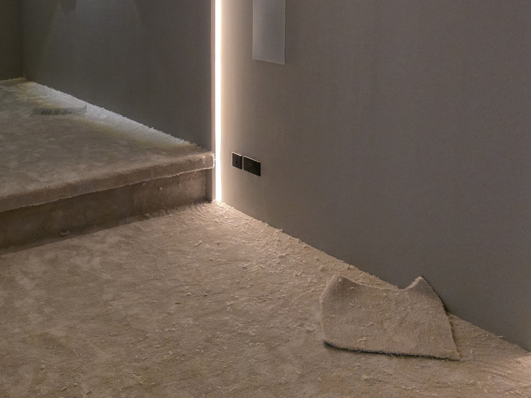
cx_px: 67
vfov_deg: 30.3
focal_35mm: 46
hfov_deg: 38.7
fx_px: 706
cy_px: 49
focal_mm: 6.3
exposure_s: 1/100
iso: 2000
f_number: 1.7
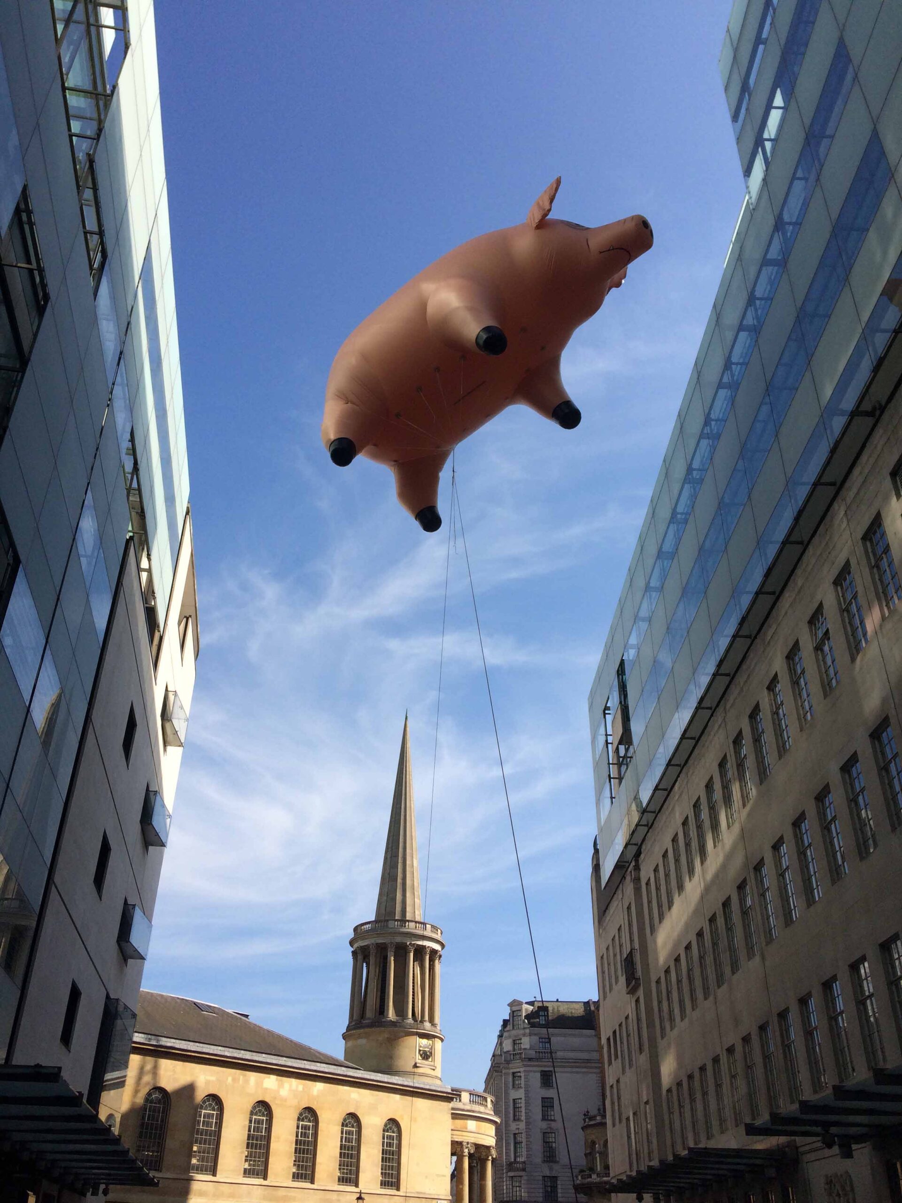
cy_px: 602
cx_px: 451
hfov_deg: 48.2
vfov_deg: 61.7
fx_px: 1008
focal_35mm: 29
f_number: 2.2
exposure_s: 1/1953
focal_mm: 4.15
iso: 32
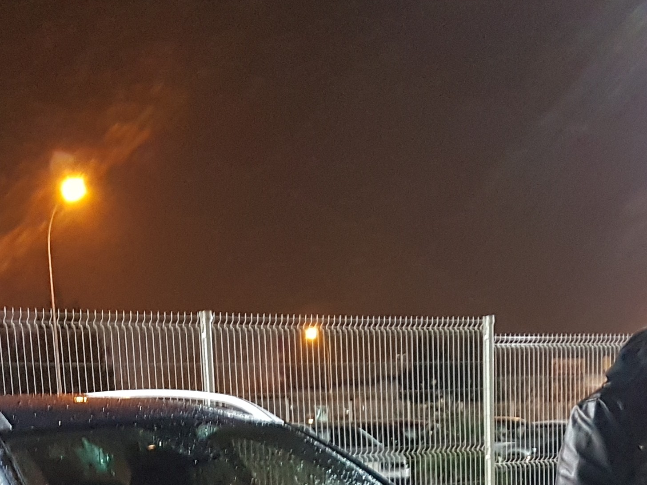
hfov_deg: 27.0
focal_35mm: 72
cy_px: 640
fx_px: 1346
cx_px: 299
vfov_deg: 18.9
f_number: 1.7
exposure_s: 1/10
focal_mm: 4.2
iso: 500
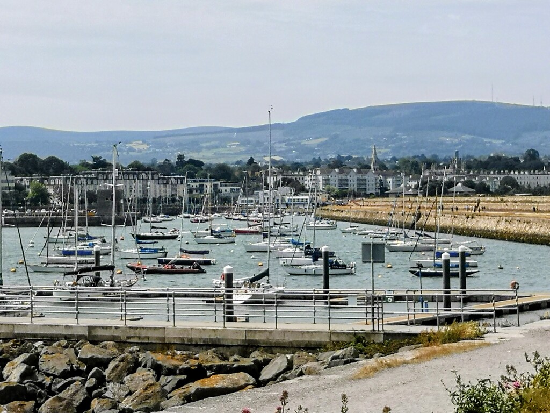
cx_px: 275
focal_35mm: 109
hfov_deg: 18.0
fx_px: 1732
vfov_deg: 13.6
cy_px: 206
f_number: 1.8
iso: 50
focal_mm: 3.95
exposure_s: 1/3861
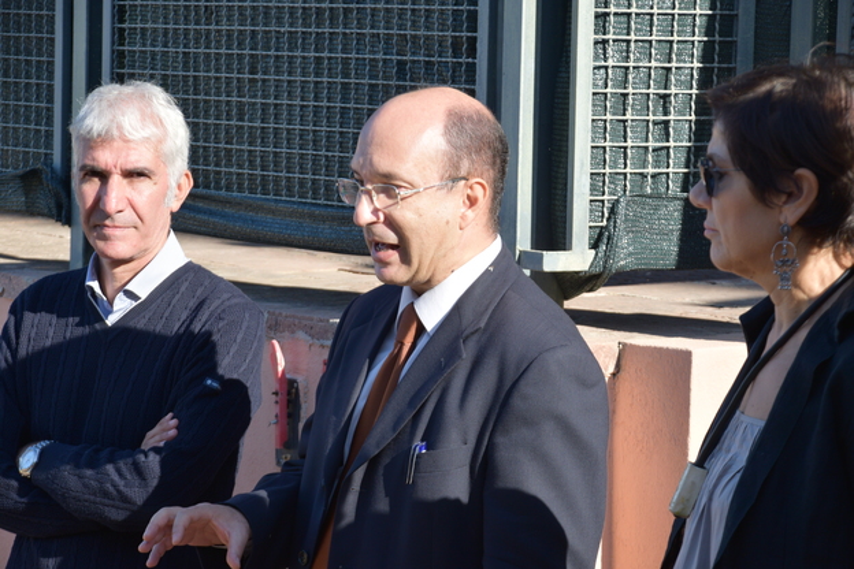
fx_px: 3736
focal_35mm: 158
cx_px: 427
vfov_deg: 8.7
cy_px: 284
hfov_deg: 13.0
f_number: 9
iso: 200
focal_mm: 105
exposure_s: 1/320
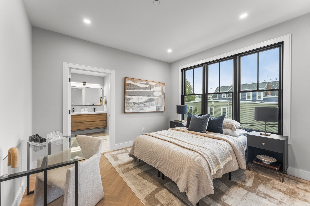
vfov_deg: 81.2
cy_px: 103
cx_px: 155
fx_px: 121
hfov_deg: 104.3
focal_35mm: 14
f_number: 9.5
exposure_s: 1/6
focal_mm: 14
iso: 100
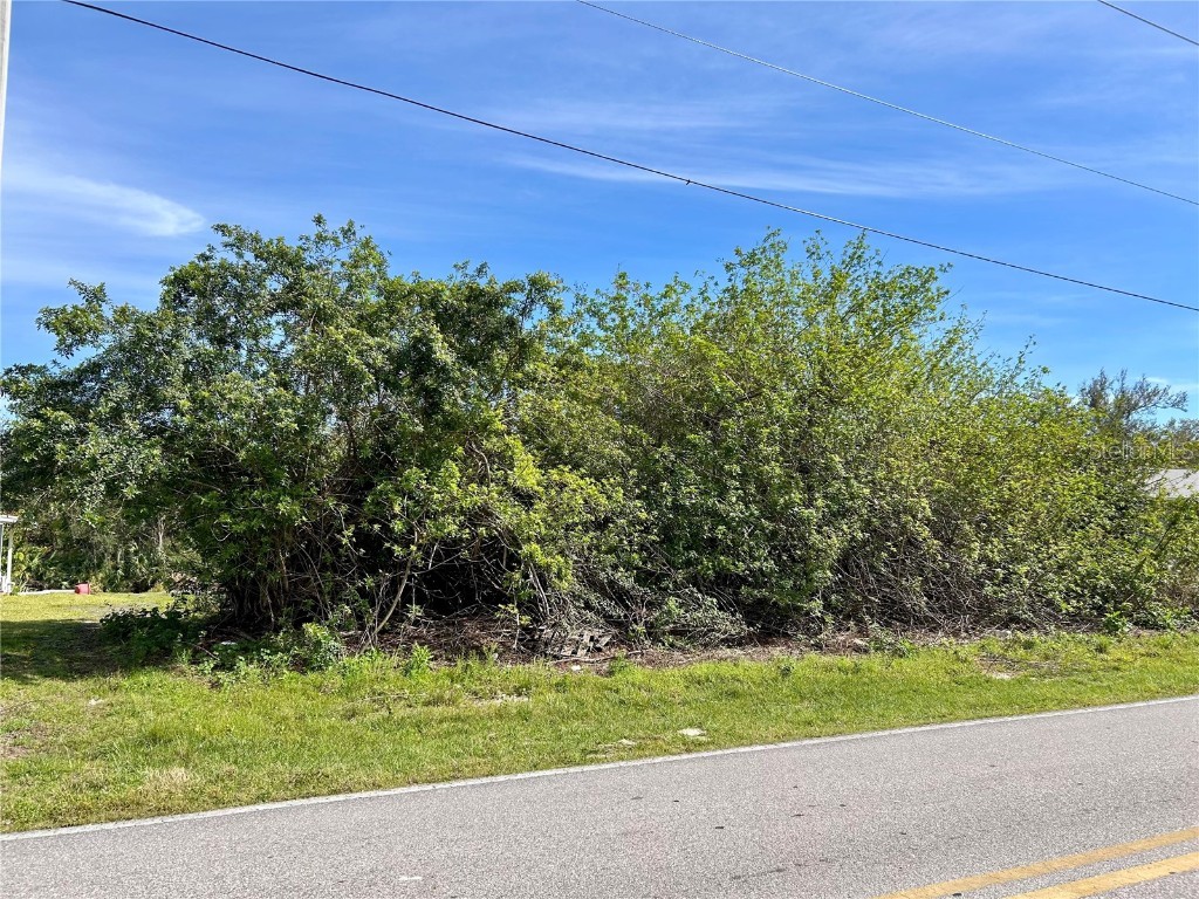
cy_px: 450
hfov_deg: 67.3
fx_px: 901
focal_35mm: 26
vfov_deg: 53.1
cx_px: 600
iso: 50
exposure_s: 1/3165
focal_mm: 5.7
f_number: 1.5
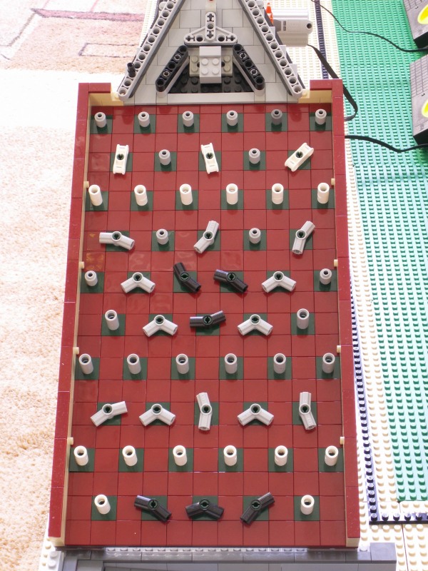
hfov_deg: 19.6
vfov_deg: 26.0
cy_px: 286
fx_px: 1236
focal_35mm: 75
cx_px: 214
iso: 50
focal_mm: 12.49
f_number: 6.3
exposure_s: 1
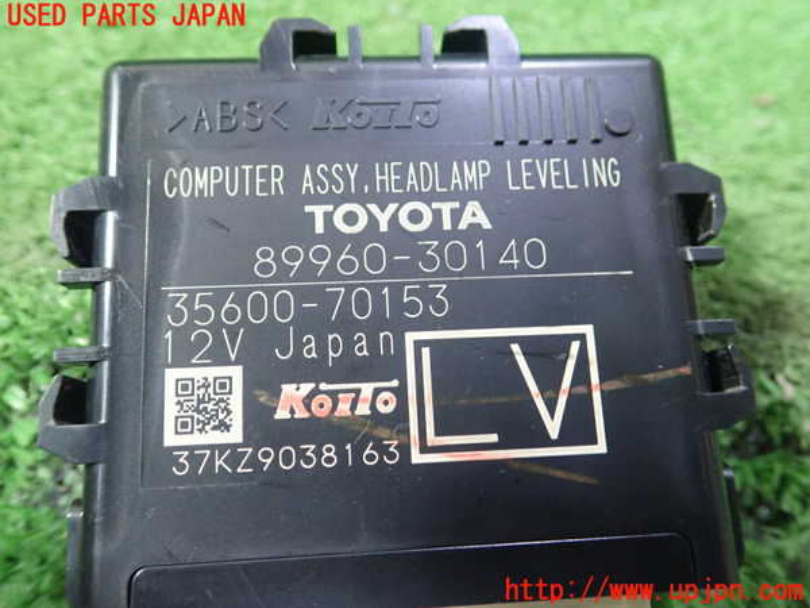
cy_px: 304
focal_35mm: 30
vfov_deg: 46.8
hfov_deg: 60.0
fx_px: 702
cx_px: 405
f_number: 2.3
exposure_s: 1/60
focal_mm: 5.5
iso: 800
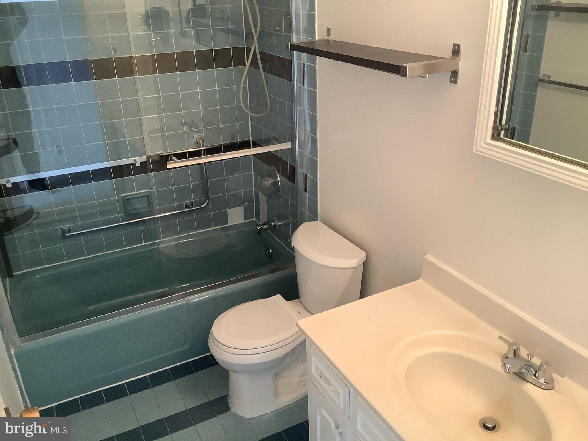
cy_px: 220
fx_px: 526
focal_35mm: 31
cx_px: 294
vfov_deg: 45.4
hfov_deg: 58.4
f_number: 2.4
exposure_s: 1/60
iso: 160
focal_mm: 3.3
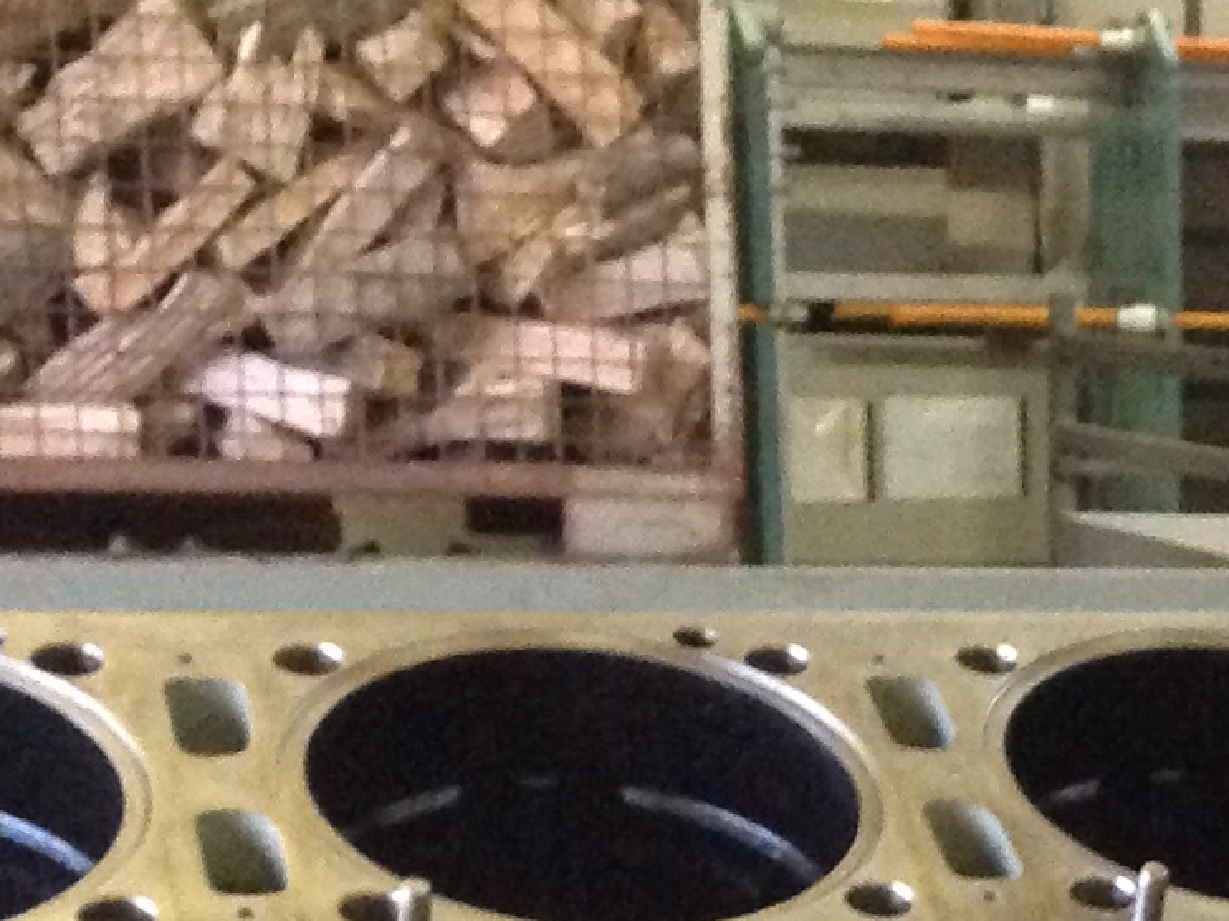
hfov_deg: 15.6
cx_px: 1404
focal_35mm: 122
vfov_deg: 11.5
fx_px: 4331
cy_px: 1493
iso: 640
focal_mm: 4.28
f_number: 2.4
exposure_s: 1/15
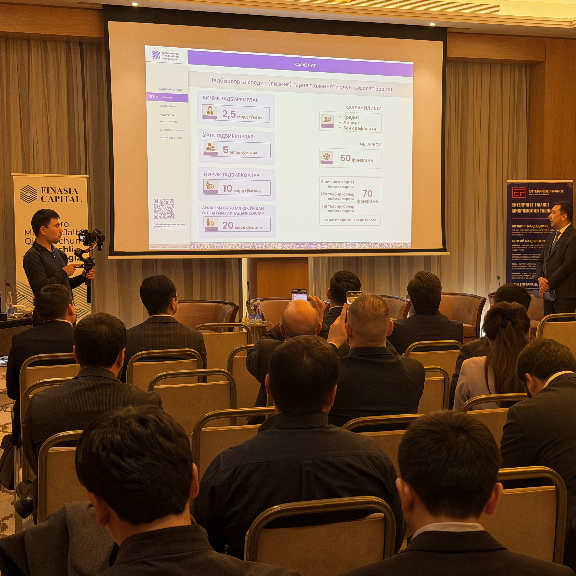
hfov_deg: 29.8
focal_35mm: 57
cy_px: 288
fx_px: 1073
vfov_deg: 30.0
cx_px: 383
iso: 50
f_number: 1.78
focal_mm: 6.76
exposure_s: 1/50
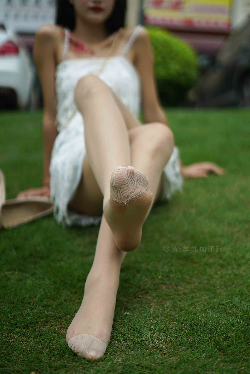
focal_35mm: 50
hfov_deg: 27.0
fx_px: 520
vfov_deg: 39.6
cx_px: 125
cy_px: 187
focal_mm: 50
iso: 250
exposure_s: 1/4000
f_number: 1.8
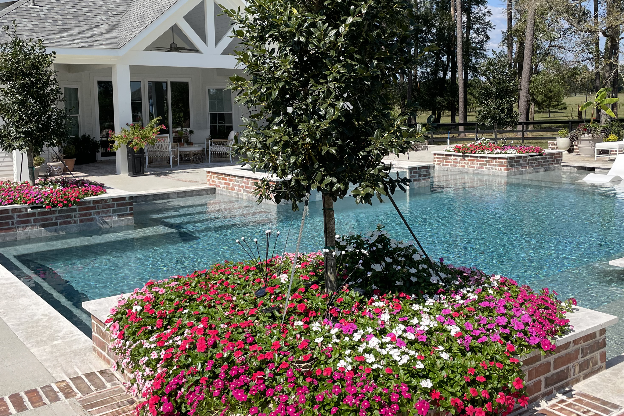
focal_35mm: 37
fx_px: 641
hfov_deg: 51.9
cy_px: 159
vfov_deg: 35.8
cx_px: 317
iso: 32
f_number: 1.6
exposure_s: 1/3861
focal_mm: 4.2
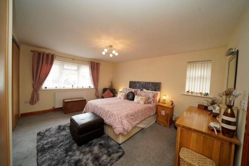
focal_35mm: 12
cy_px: 83
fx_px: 83
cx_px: 124
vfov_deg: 90.0
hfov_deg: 112.6
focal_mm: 12
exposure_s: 1/160
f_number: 4
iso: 1000
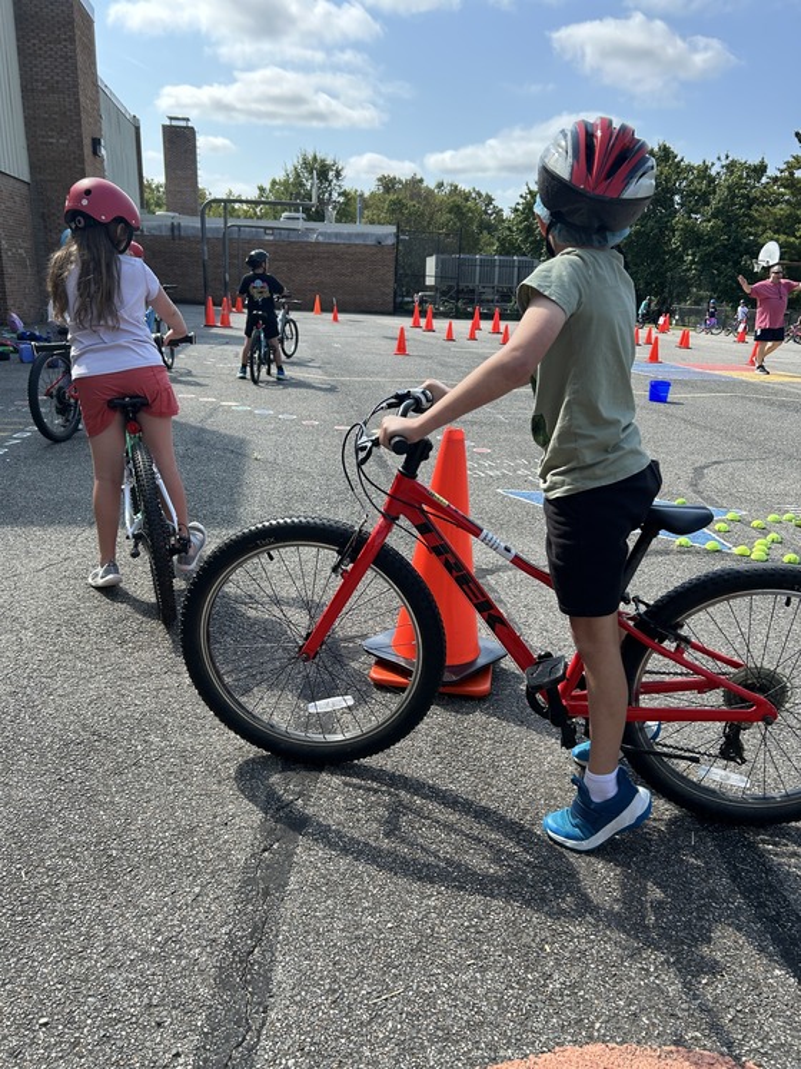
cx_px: 400
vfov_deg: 67.3
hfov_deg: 53.1
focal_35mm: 26
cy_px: 534
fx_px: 802
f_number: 1.5
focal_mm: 5.7
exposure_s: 1/1808
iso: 50
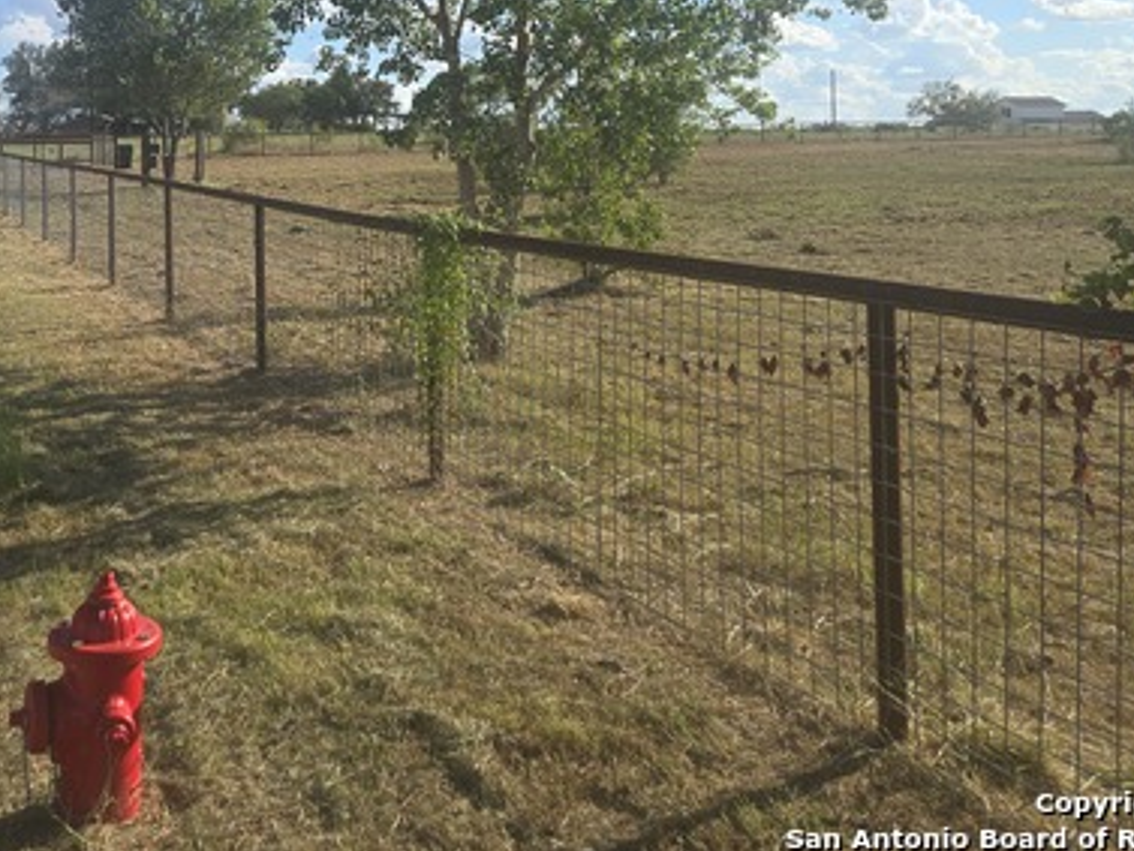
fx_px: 1278
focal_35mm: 39
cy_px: 135
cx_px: 313
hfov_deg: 46.5
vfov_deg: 35.3
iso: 25
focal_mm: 5.4
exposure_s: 1/1695
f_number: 1.8
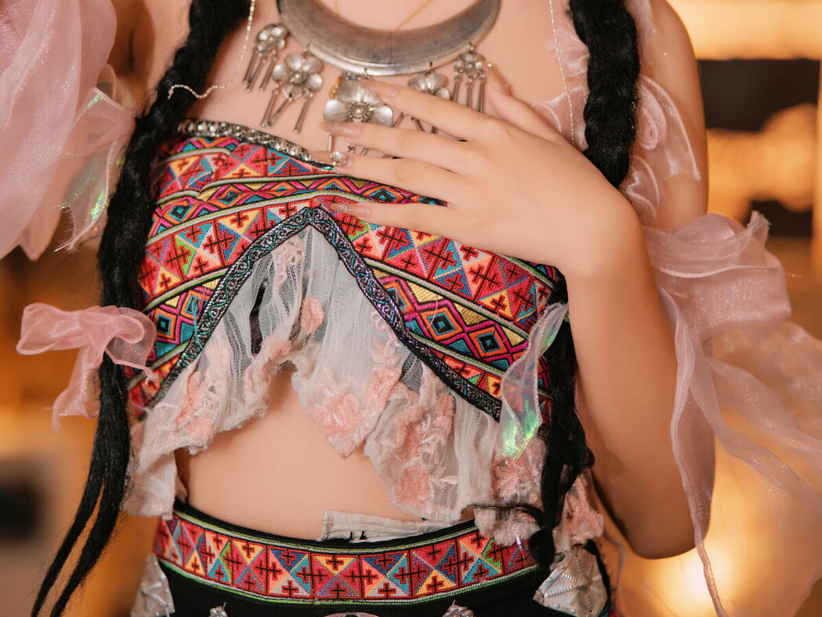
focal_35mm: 123
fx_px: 2921
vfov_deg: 12.0
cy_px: 58
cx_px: 412
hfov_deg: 16.0
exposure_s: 1/100
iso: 400
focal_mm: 85
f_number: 1.8
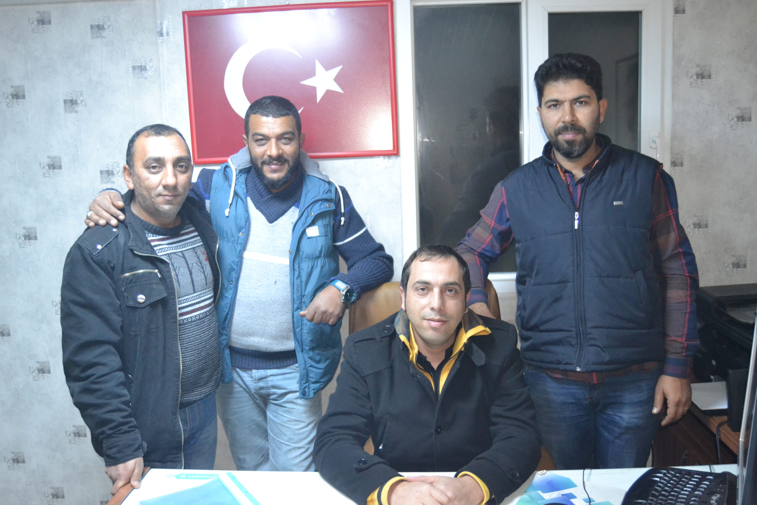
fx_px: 631
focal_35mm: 30
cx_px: 378
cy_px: 252
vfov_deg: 43.6
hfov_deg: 61.9
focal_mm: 20
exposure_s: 1/60
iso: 2500
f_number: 3.5
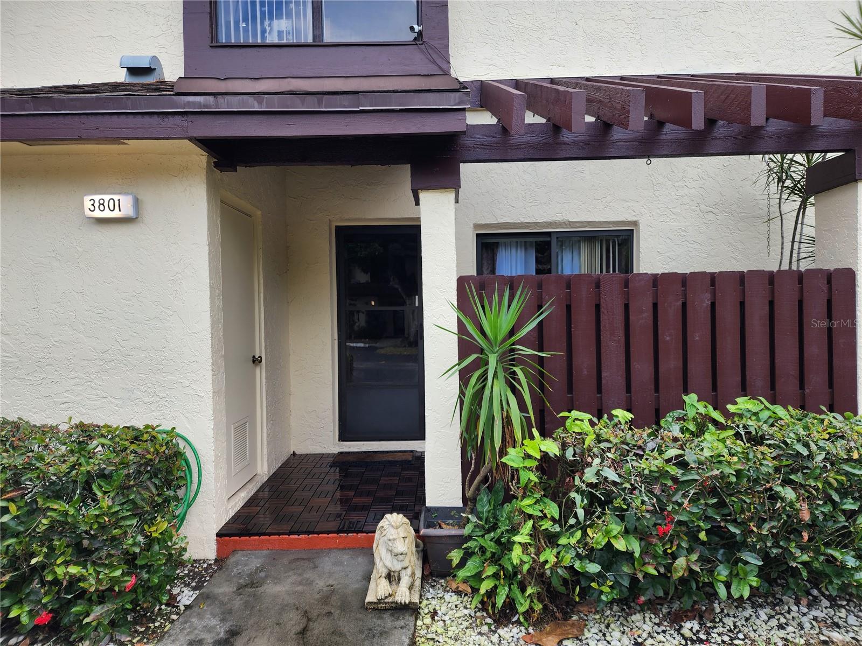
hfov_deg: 73.9
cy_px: 323
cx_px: 431
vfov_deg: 58.9
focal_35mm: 23
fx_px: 573
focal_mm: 6.4
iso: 12
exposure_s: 1/187
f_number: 1.8
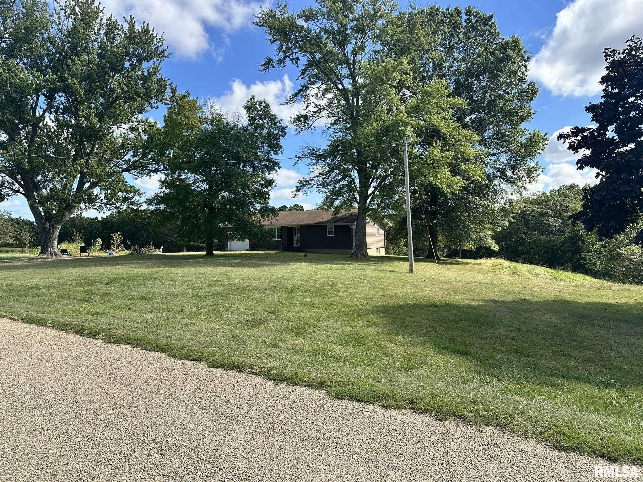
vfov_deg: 56.8
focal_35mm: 24
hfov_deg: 71.6
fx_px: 446
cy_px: 241
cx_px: 322
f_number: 1.78
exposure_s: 1/2525
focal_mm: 6.86
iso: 80
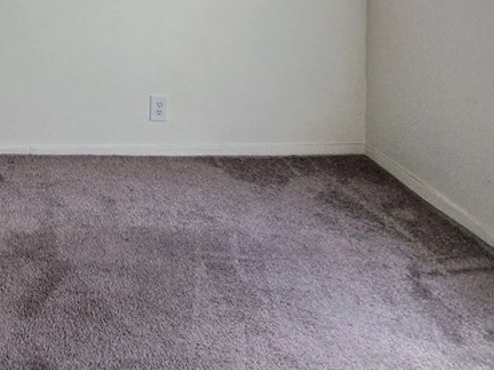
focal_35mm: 36
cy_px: -73
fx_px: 513
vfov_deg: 32.7
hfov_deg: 43.5
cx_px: -8
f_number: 2.2
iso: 50
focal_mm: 2.2
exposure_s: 1/120
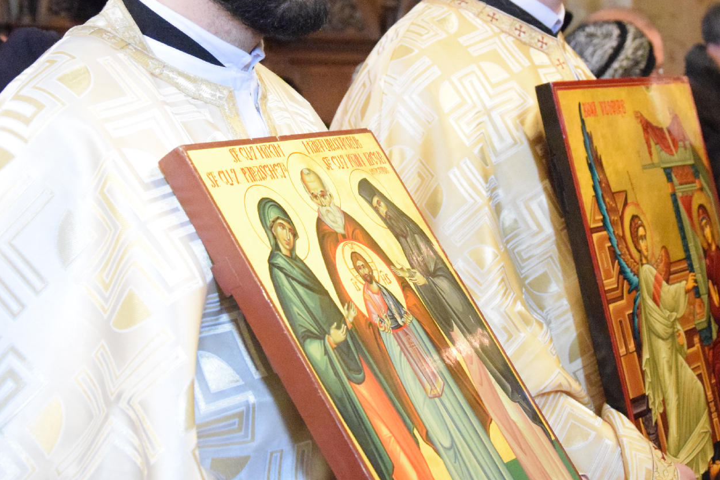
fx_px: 1860
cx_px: 443
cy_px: 133
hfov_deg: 21.9
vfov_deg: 14.7
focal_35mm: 93
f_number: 4.2
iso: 8000
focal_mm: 34
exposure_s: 1/30
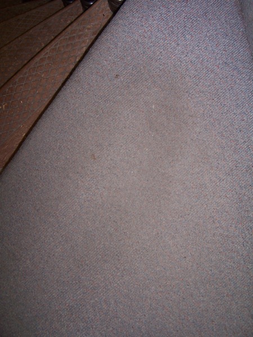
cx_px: 126
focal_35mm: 38
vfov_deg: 49.0
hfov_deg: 37.7
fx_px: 370
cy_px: 168
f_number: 2.8
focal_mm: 6.3
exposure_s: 1/60
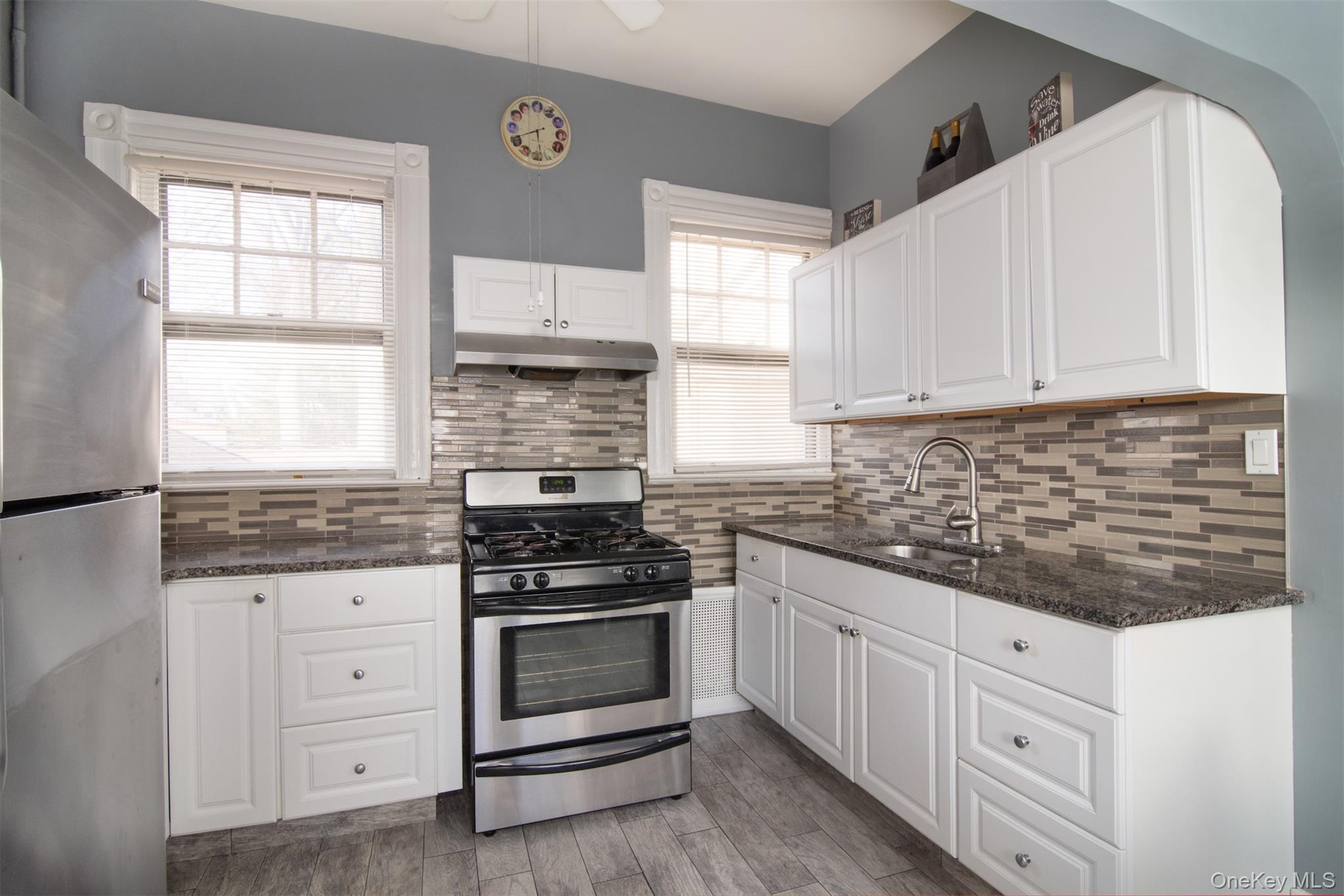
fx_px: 616
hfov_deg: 95.0
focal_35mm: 16
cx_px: 672
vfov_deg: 72.0
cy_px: 448
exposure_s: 1/30
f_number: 11
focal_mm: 11
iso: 640
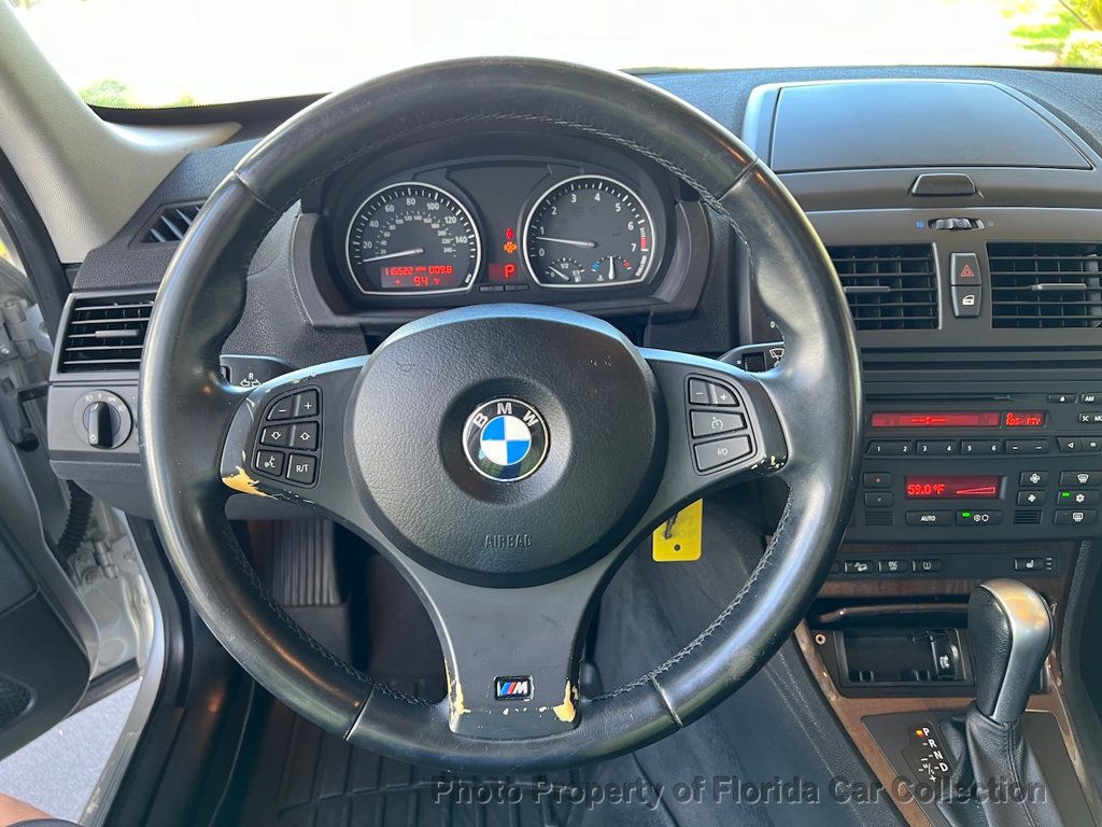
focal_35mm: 26
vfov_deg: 53.1
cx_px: 551
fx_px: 828
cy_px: 414
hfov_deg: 67.3
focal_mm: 5.7
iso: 125
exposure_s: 1/83
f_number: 1.5
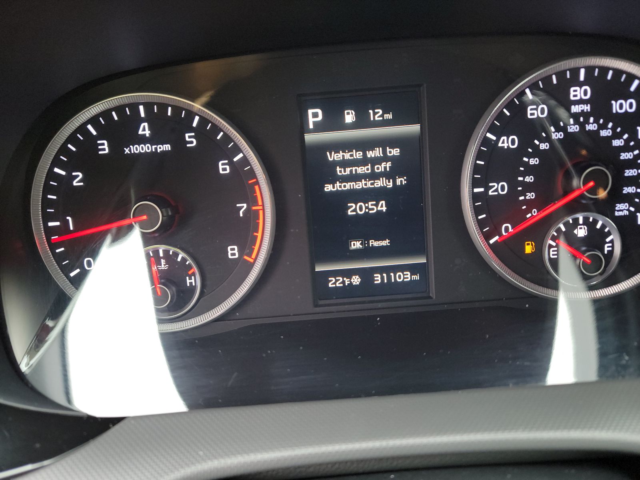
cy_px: 240
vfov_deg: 56.8
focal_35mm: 24
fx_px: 444
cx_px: 320
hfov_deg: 71.6
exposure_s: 1/59
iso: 590
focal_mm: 6.7
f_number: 1.8
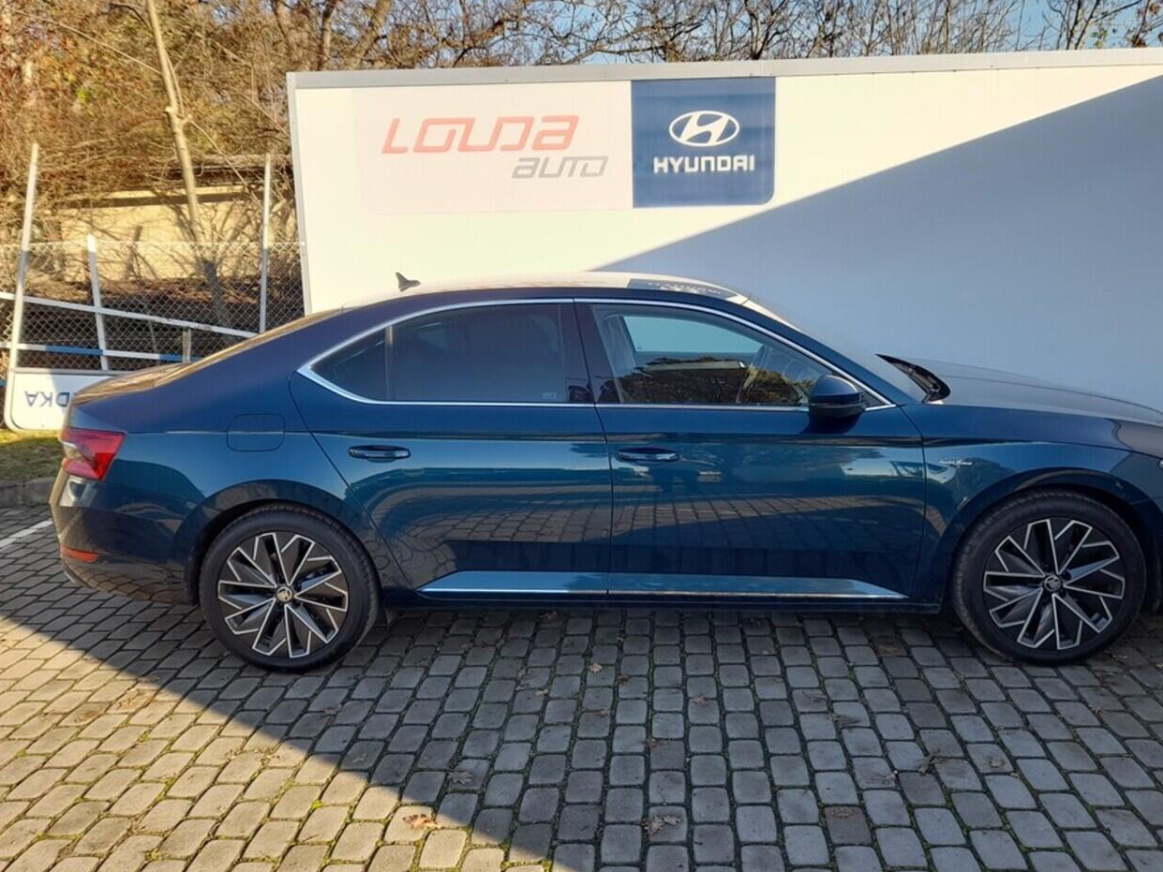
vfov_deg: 48.2
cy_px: 390
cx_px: 623
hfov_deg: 61.6
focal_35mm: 29
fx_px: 974
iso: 20
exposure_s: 1/142
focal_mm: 4.6
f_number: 2
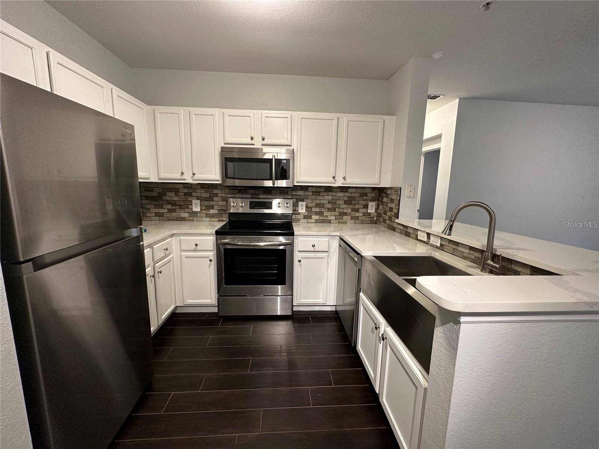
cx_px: 300
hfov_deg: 102.1
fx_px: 242
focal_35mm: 14
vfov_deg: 85.6
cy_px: 224
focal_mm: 2.22
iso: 200
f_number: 2.2
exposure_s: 1/60
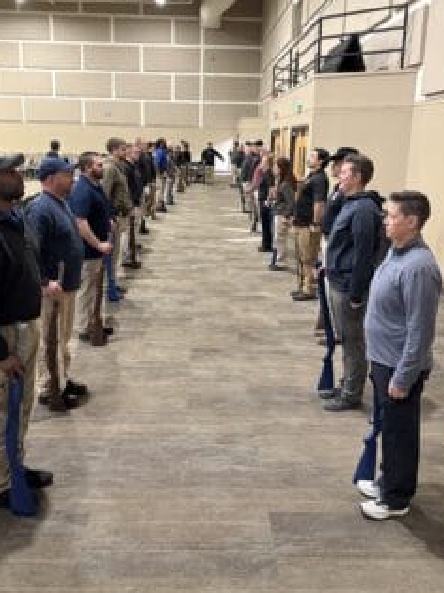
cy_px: 252
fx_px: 565
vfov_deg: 55.1
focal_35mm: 33
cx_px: 213
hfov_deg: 42.9
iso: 800
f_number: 1.6
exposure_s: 1/30
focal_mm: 5.96
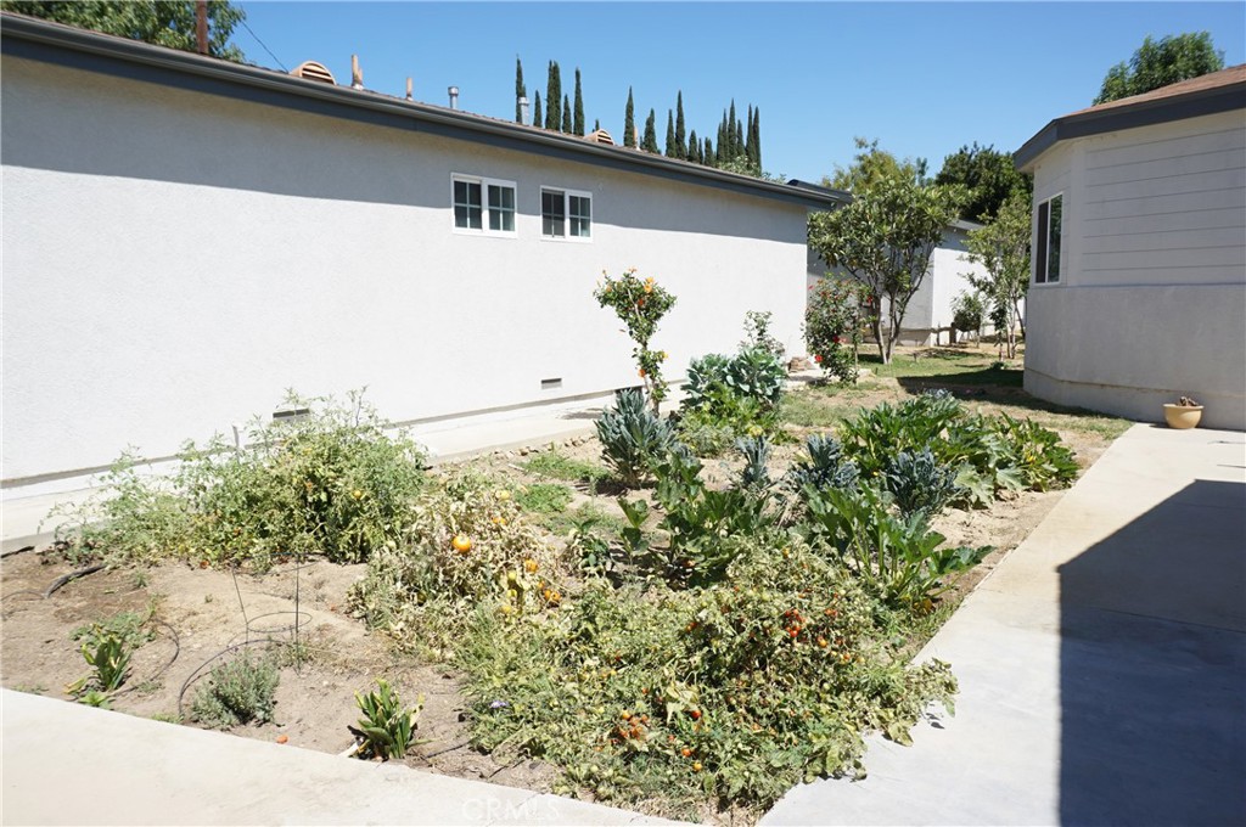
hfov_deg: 73.8
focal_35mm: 24
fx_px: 830
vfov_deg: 53.0
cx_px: 623
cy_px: 414
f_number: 9
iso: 100
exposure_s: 1/160
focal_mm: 16
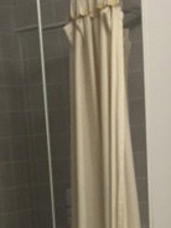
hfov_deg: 14.5
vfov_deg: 18.0
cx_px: 17
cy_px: 306
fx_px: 665
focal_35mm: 101
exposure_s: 1/33
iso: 250
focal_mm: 4.15
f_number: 2.2
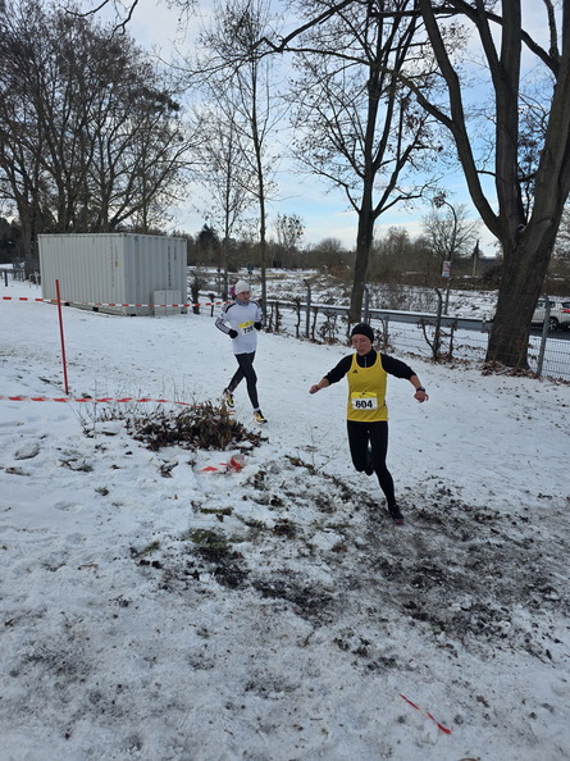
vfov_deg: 73.9
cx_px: 285
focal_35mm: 23
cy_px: 380
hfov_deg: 58.8
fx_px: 505
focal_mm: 6.3
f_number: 1.7
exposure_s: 1/2043
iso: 80
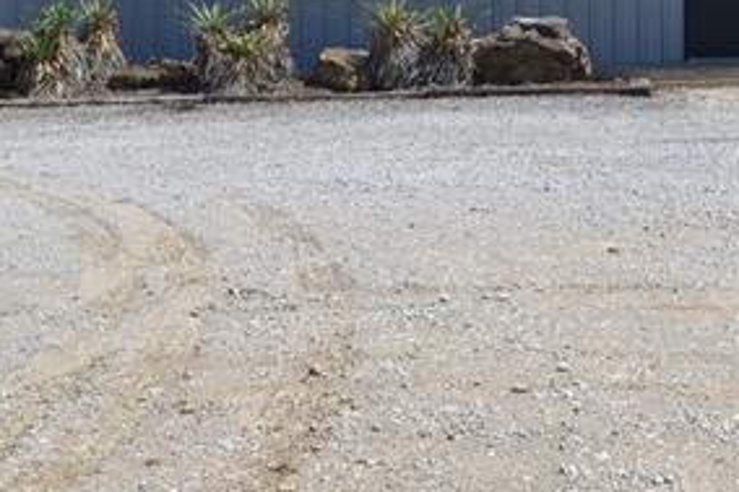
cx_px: 705
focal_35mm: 81
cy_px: 10
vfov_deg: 16.5
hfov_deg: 24.2
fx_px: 1662
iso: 100
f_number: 8
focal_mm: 24
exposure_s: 1/250
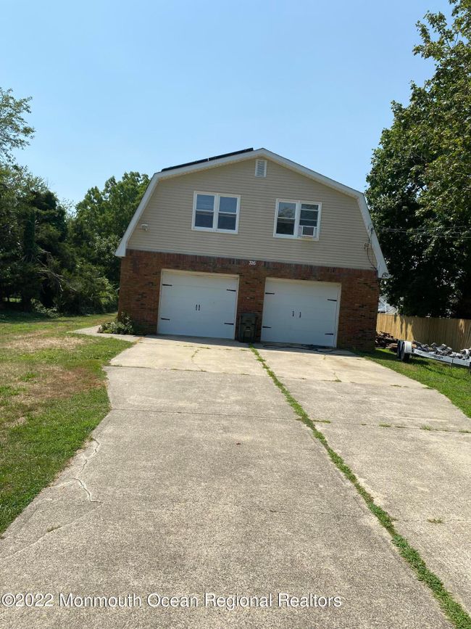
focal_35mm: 26
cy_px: 314
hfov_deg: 53.1
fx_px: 472
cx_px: 236
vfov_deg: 67.3
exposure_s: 1/4274
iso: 32
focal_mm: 4.25
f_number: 1.8
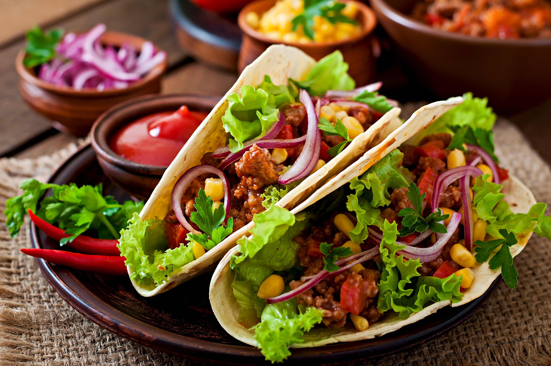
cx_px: 276
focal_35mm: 75
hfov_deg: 27.0
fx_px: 1147
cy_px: 183
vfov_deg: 18.1
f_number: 4.5
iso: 100
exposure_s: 1/200
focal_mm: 50
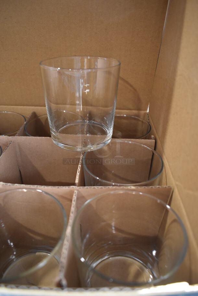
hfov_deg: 48.0
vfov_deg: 67.3
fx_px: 222
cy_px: 148
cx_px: 99
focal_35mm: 27
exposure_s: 1/125
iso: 2000
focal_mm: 18
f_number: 3.5
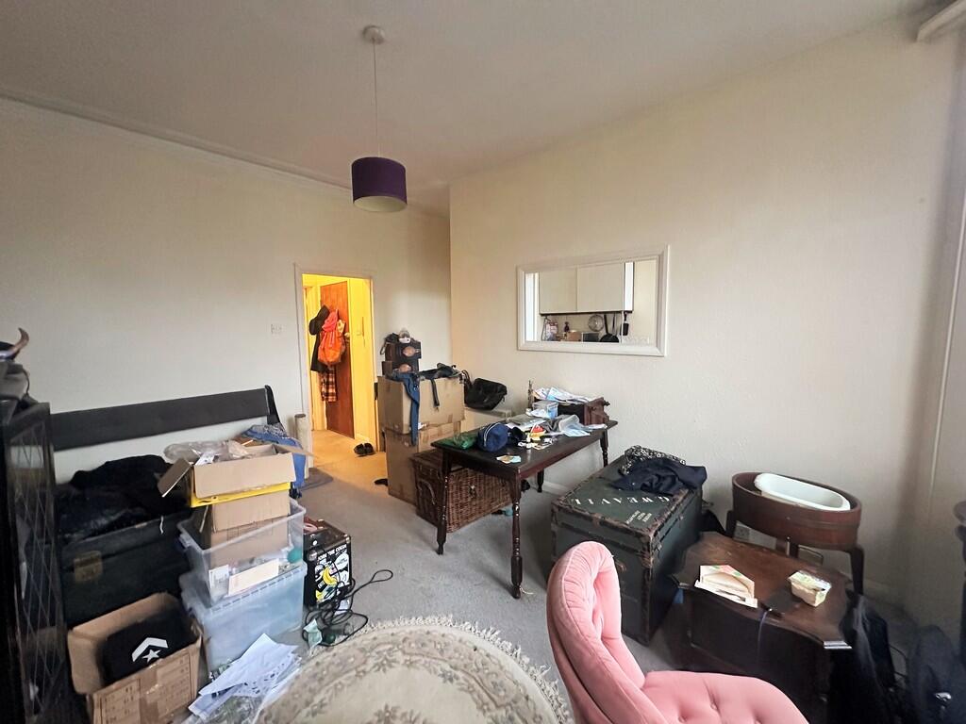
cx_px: 483
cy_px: 362
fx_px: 391
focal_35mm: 14
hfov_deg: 102.1
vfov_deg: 85.7
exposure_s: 1/60
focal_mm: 2.22
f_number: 2.2
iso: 1000
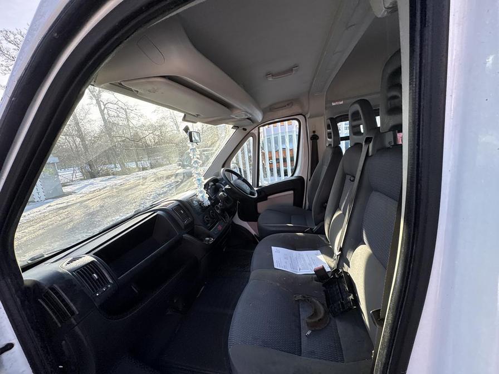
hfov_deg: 102.1
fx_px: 202
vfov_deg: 85.7
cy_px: 187
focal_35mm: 14
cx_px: 250
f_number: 2.2
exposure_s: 1/253
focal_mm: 2.22
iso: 50
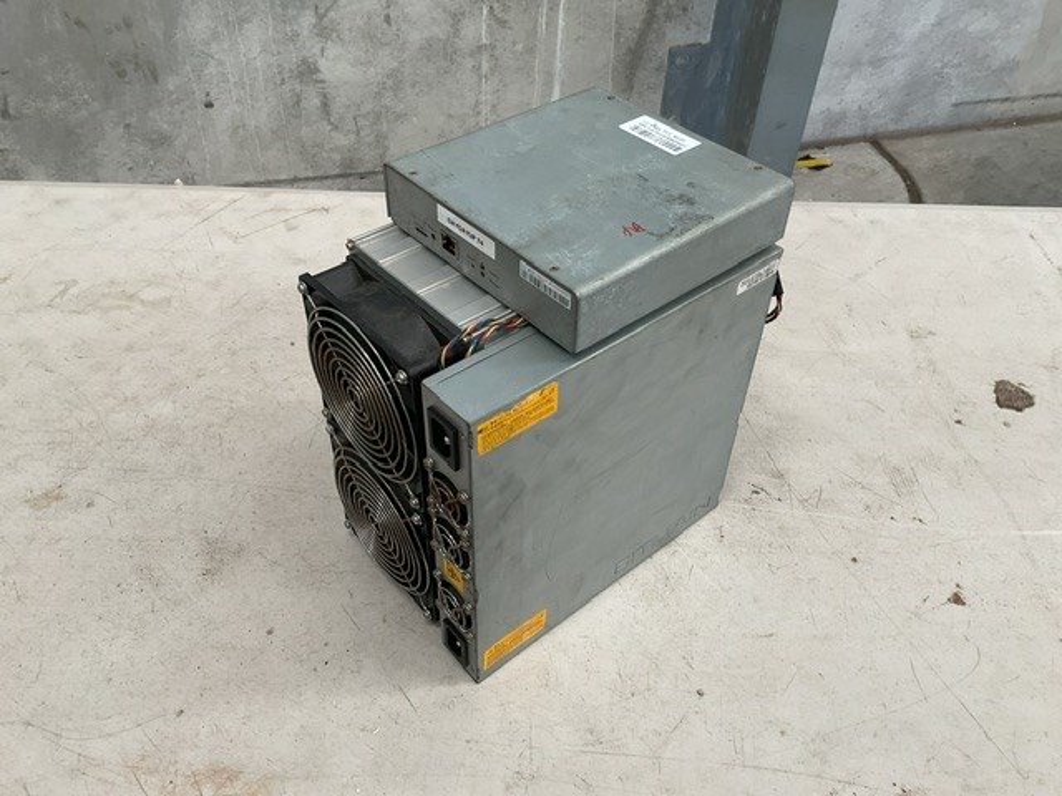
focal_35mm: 29
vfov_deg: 48.2
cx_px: 531
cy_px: 398
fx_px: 890
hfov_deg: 61.7
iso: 50
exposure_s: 1/50
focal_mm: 3
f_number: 1.8
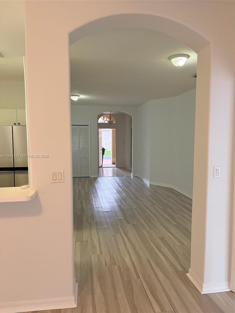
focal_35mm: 26
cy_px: 156
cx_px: 118
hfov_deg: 53.1
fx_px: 235
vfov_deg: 67.3
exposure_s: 1/60
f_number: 1.6
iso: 160
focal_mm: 5.96
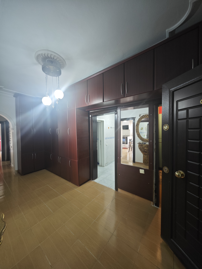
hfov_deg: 94.5
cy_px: 134
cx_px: 101
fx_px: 93
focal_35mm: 12
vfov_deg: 110.5
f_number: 1.8
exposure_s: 1/32.2
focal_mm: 2.03
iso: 400
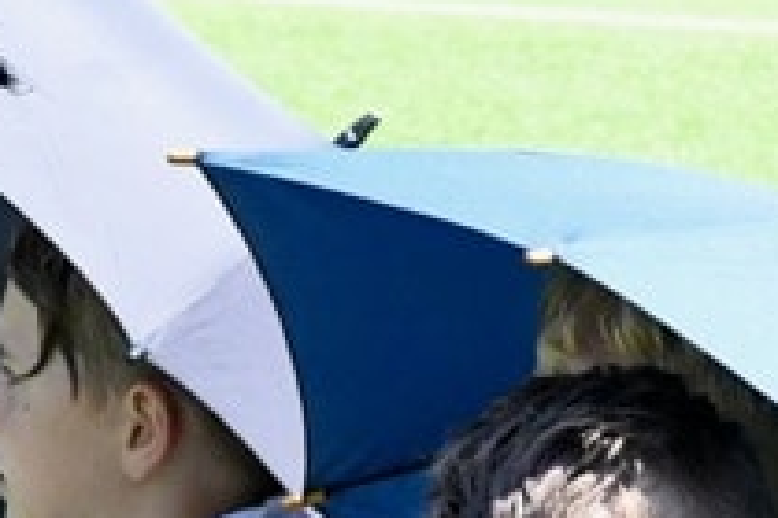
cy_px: 942
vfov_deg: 4.7
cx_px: 448
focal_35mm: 292
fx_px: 6310
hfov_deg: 7.1
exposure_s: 1/1250
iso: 3200
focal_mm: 48
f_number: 9
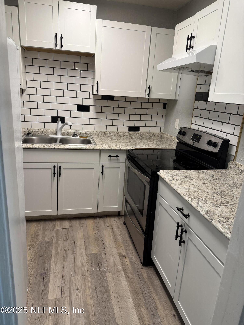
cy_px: 162
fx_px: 226
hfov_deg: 56.8
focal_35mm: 24
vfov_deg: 71.6
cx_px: 122
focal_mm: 6.76
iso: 125
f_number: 1.78
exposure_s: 1/120
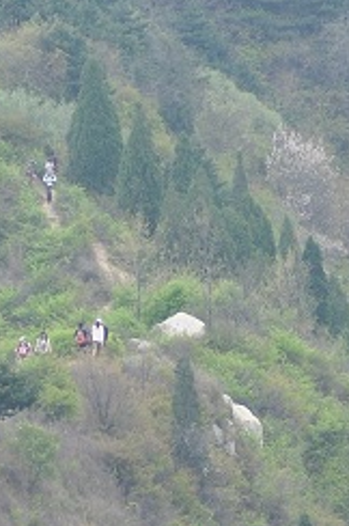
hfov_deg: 2.4
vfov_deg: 3.6
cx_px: 17
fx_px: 8268
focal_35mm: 567
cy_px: 263
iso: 200
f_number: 3.2
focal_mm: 86
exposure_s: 1/1250
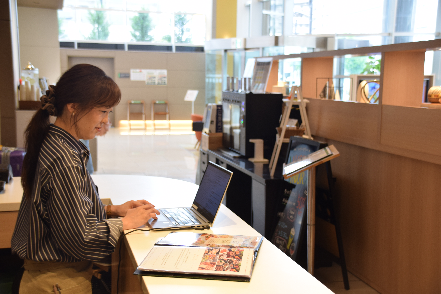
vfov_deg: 27.5
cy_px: 145
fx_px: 600
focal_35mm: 49
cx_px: 216
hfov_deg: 40.3
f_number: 5
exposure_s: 1/25
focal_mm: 32
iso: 250
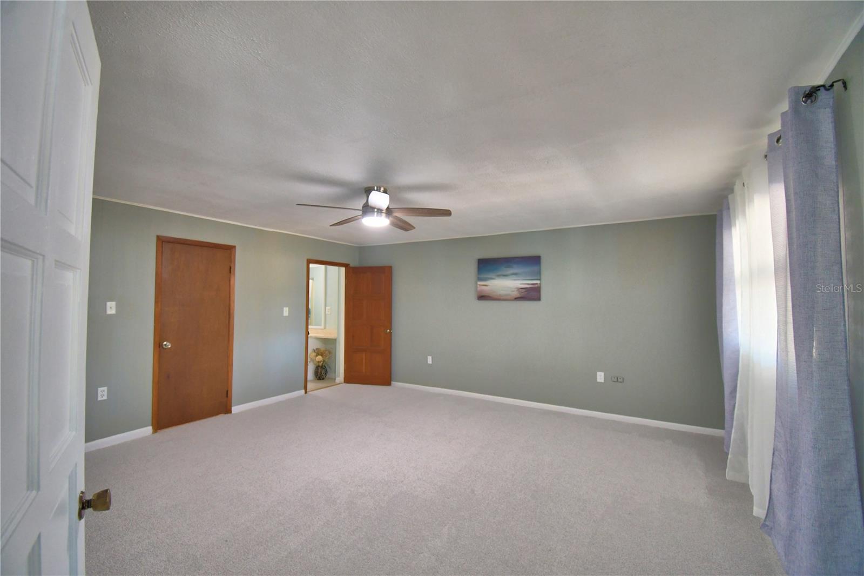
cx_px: 432
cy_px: 288
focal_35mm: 15
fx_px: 360
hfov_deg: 100.4
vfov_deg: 77.3
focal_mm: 10
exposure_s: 1/30
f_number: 4.5
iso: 720
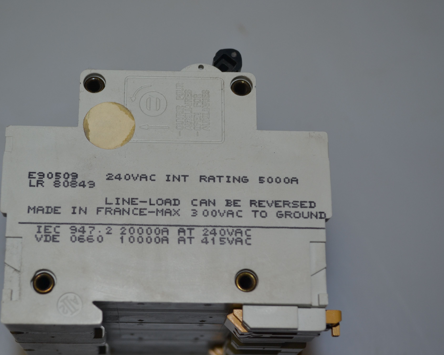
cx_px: 183
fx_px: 907
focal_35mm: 69
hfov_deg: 27.5
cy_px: 185
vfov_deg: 22.2
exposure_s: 1/60
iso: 180
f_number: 5
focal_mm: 36
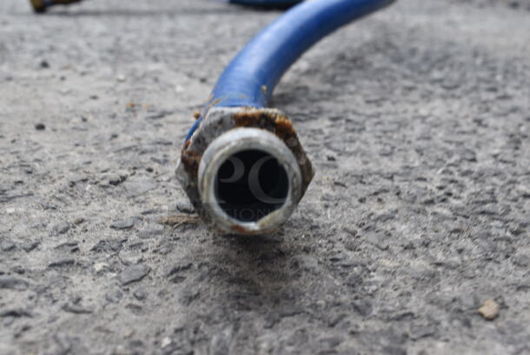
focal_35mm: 38
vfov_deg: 35.6
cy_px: 178
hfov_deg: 51.2
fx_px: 553
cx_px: 265
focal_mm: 25
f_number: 8
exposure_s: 1/60
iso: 100
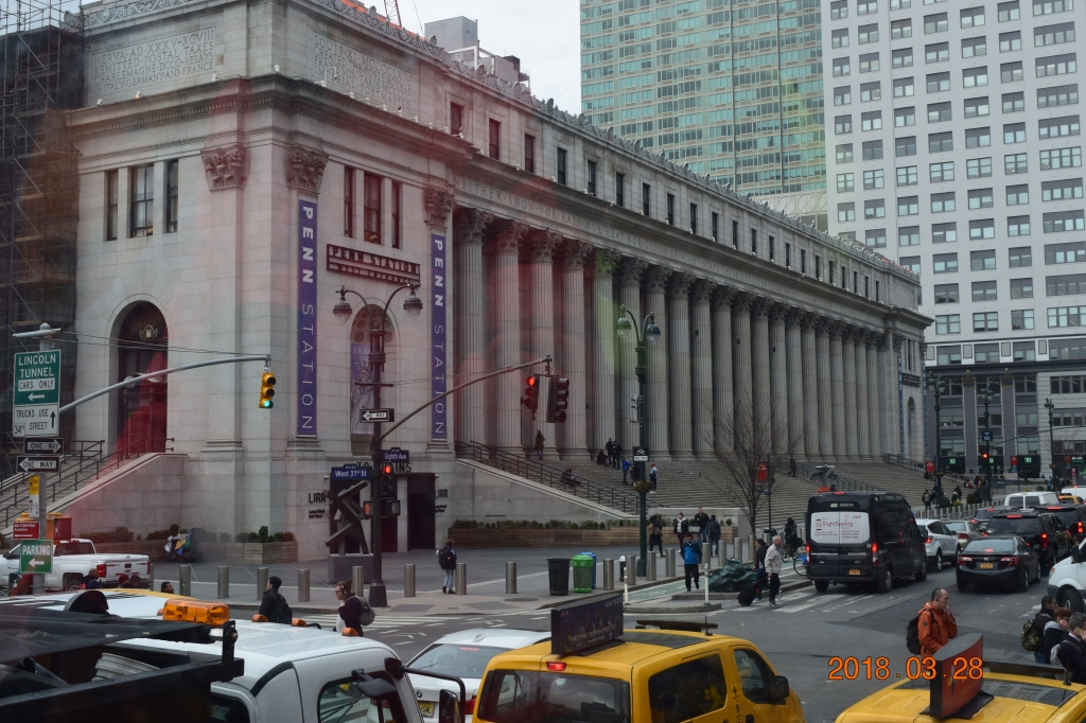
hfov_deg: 43.6
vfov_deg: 29.8
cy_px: 362
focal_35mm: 45
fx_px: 1357
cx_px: 543
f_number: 9
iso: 400
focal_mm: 30
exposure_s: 1/160
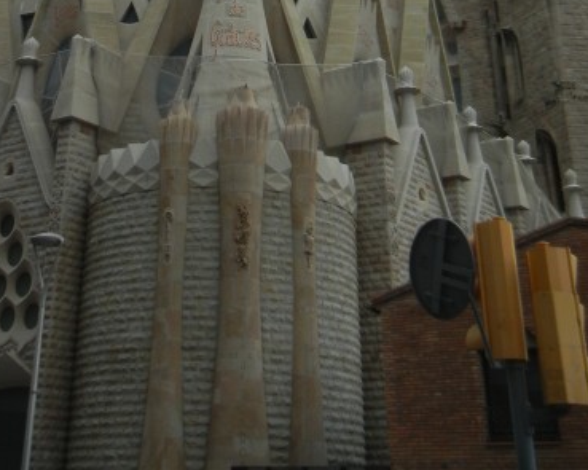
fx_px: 1061
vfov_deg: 22.4
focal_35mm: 61
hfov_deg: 30.9
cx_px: 237
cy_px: -140
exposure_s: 1/310
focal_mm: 5.4
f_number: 7
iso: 160
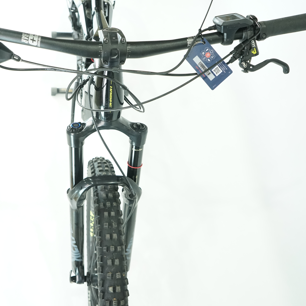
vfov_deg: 46.0
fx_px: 360
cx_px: 108
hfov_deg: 45.5
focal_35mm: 36
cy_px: 153
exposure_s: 1/200
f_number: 5
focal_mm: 28
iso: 3200
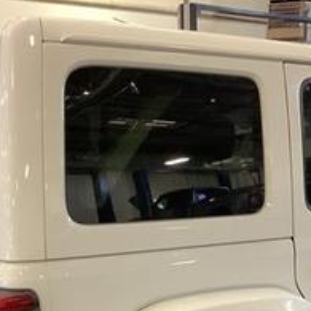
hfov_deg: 24.3
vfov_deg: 23.5
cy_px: 293
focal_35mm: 71
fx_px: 722
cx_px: 195
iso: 250
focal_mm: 3.3
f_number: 2.4
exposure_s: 1/40
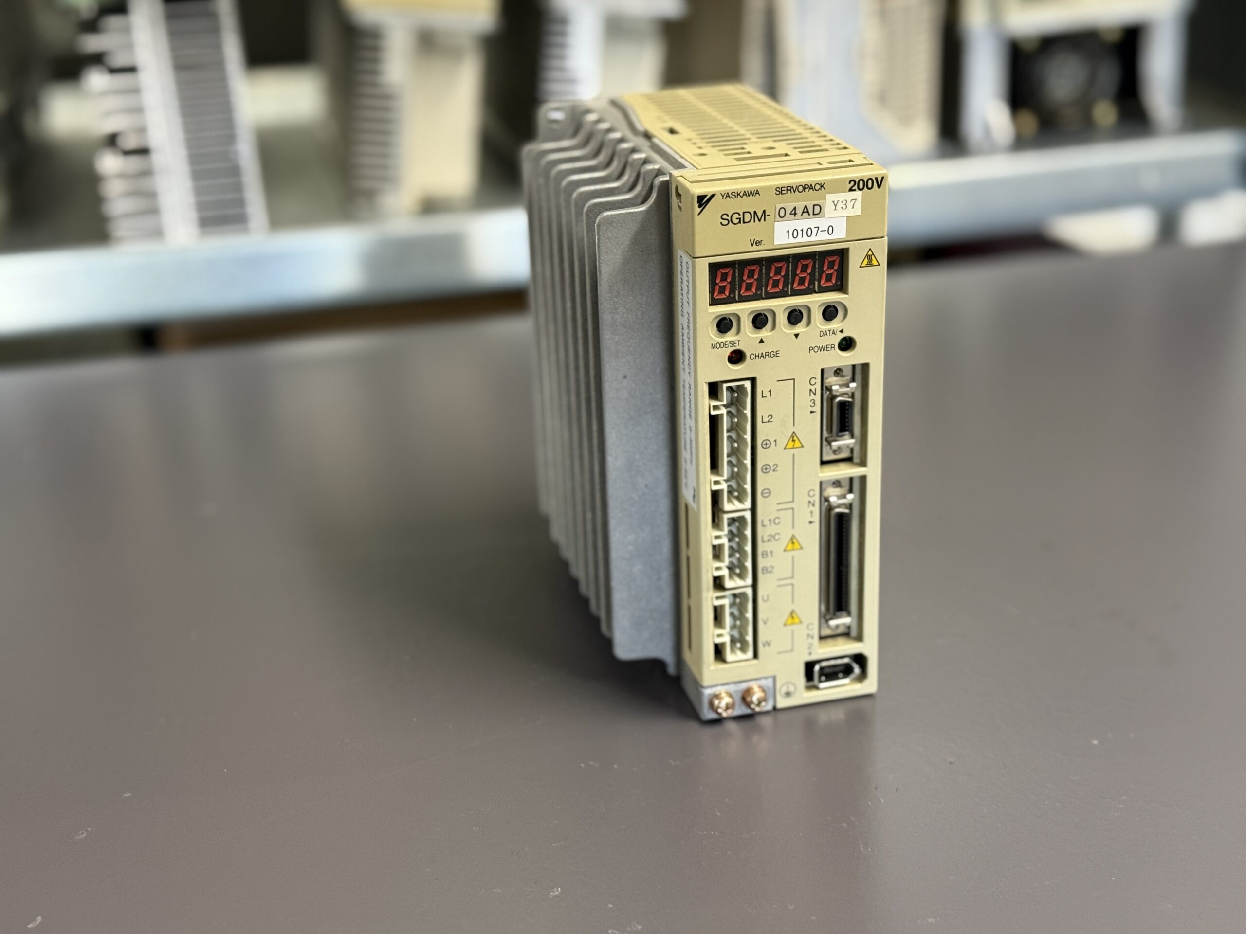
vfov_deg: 30.3
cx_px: 623
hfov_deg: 39.7
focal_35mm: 48
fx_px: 1728
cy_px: 467
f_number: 1.78
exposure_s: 1/33
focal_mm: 6.76
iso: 200
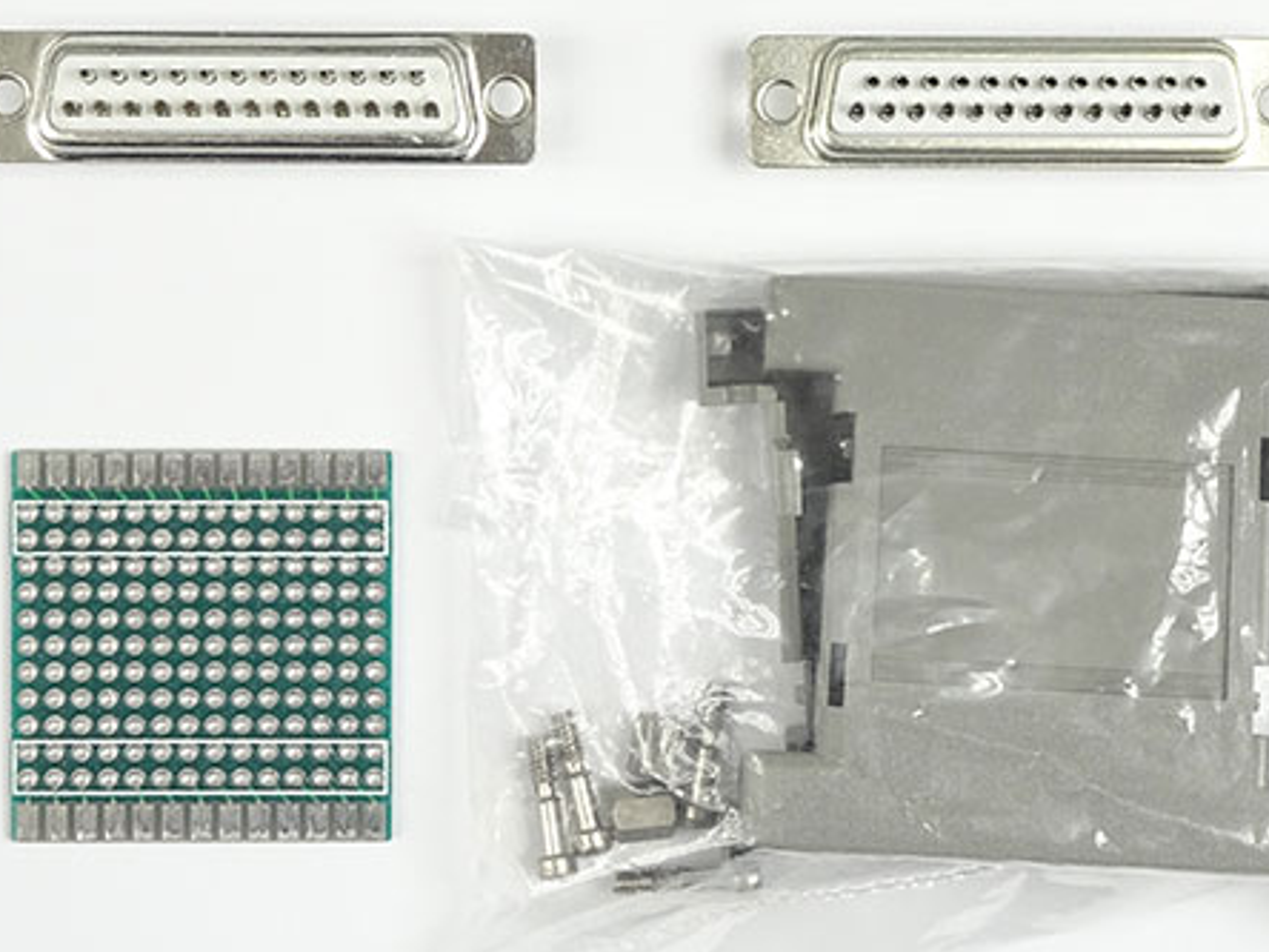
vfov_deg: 20.4
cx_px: 643
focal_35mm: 72
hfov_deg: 27.0
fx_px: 2639
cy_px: 409
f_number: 4.5
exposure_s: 1/50
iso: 125
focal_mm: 8.51
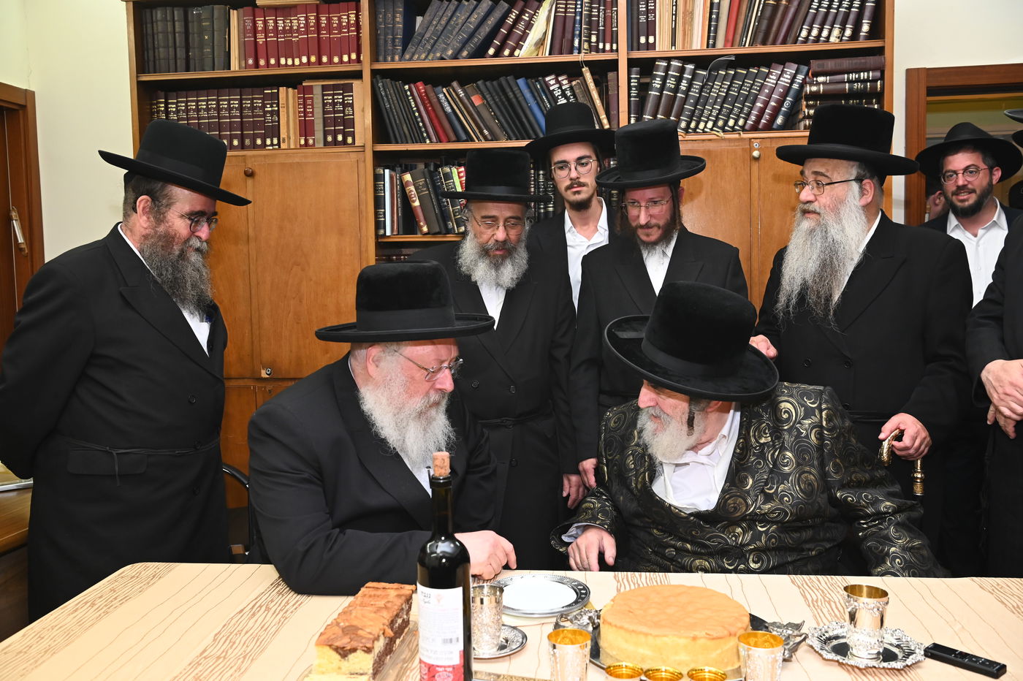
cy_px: 340
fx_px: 966
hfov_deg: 55.8
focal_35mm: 34
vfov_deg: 38.8
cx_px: 512
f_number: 7.1
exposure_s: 1/200
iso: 1600
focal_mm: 34
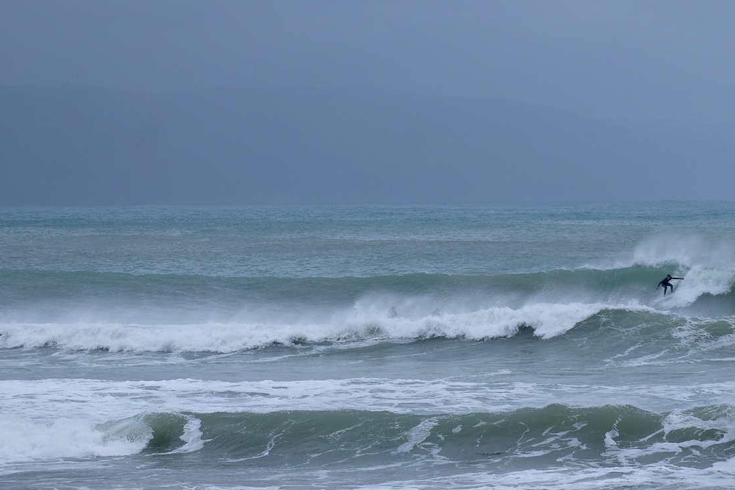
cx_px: 490
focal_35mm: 206
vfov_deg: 6.7
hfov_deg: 10.0
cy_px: 300
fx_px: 4206
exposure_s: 1/1800
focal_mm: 95.4
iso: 400
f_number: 5.4
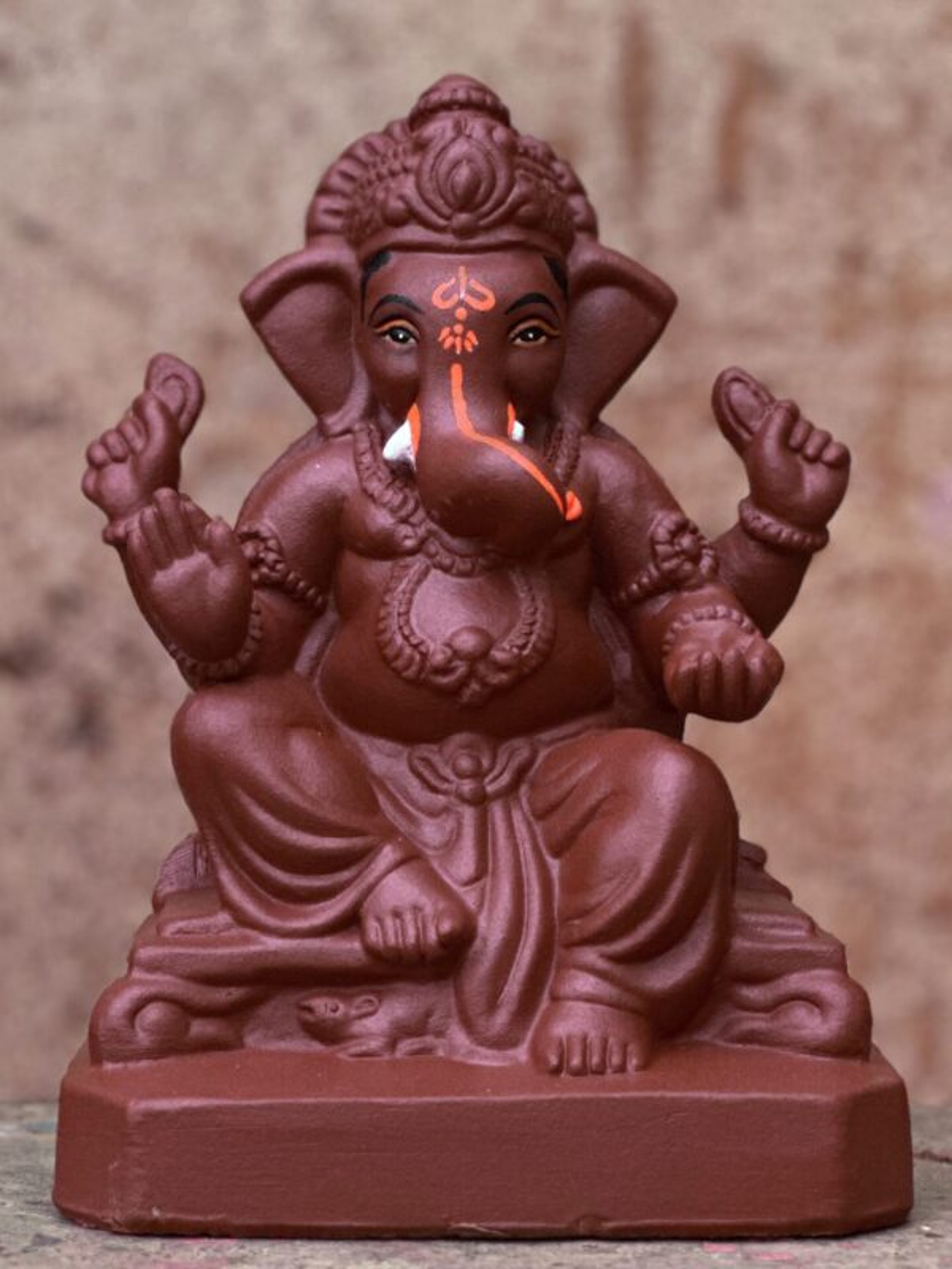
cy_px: 634
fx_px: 2824
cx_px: 476
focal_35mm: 77
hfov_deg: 19.1
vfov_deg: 25.3
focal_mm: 9
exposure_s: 1/112
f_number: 2.8
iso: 250
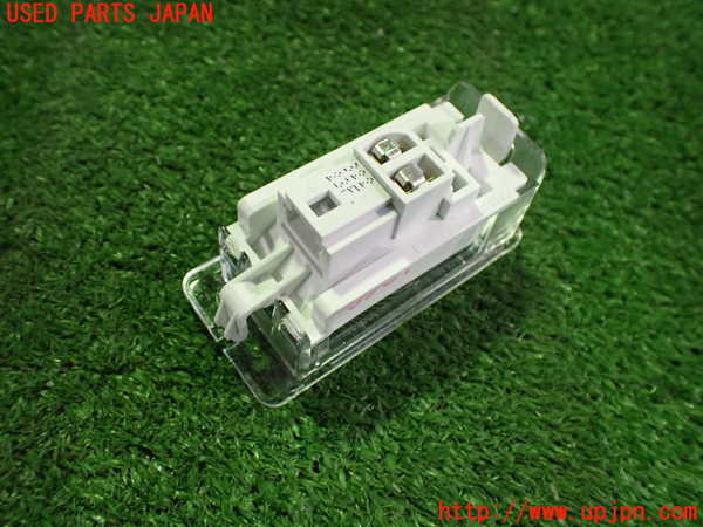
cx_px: 352
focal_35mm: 30
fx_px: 609
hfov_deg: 60.0
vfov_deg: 46.8
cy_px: 264
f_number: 2.3
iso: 800
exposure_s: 1/80
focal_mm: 5.4
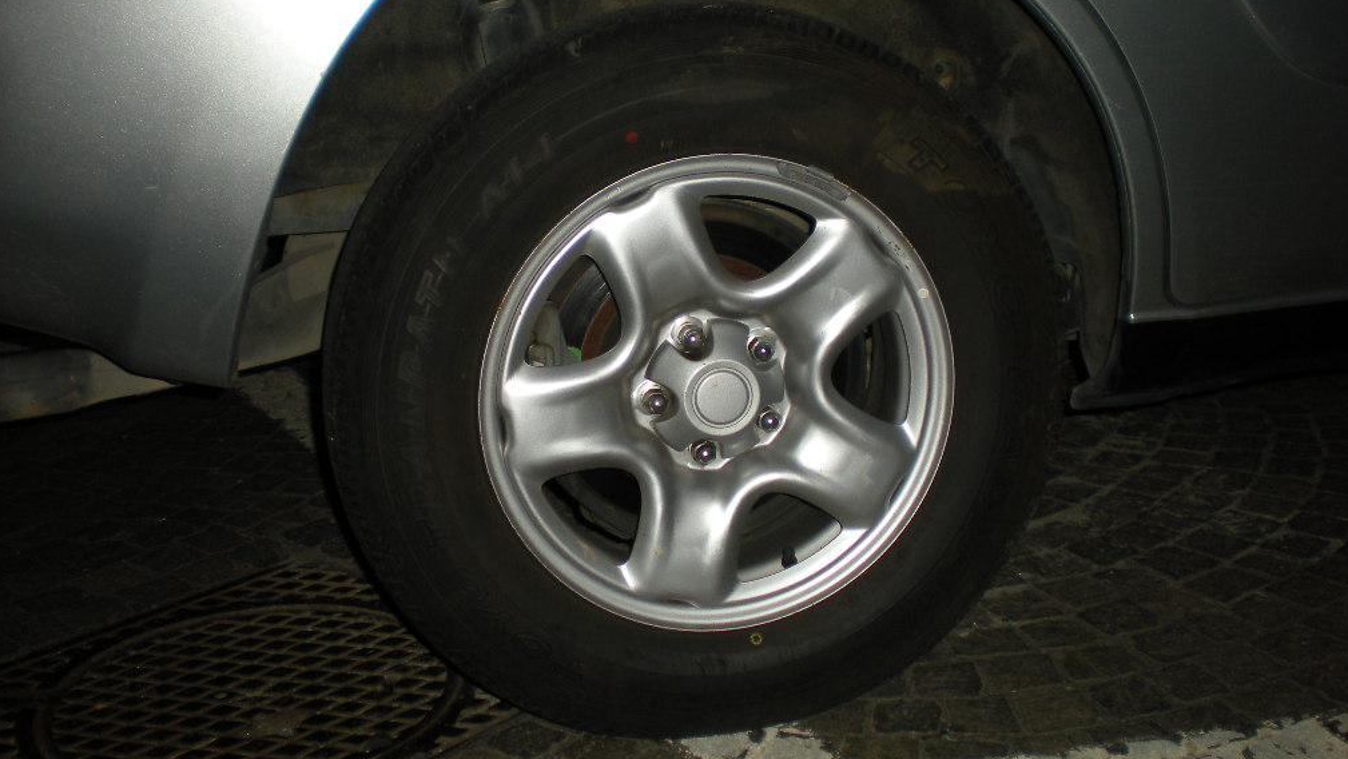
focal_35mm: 42
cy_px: 334
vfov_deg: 28.3
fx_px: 1502
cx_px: 680
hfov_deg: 48.3
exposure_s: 1/60
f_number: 3.1
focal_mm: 6.3
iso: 64
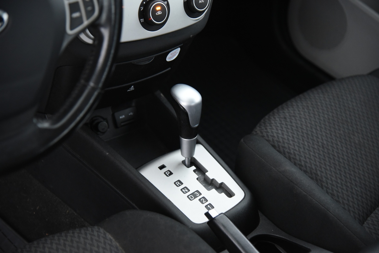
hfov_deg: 30.5
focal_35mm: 66
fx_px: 695
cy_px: 126
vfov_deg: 20.6
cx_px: 190
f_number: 4
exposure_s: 1/15
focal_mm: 66
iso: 4000
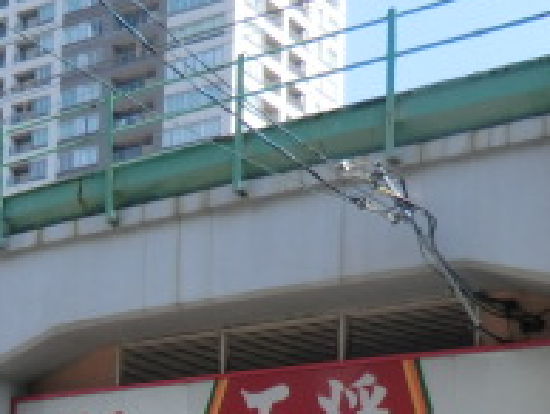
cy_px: 601
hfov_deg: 24.4
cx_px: 142
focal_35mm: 79
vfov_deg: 17.1
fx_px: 1257
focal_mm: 4.3
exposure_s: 1/400
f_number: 3.2
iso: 80
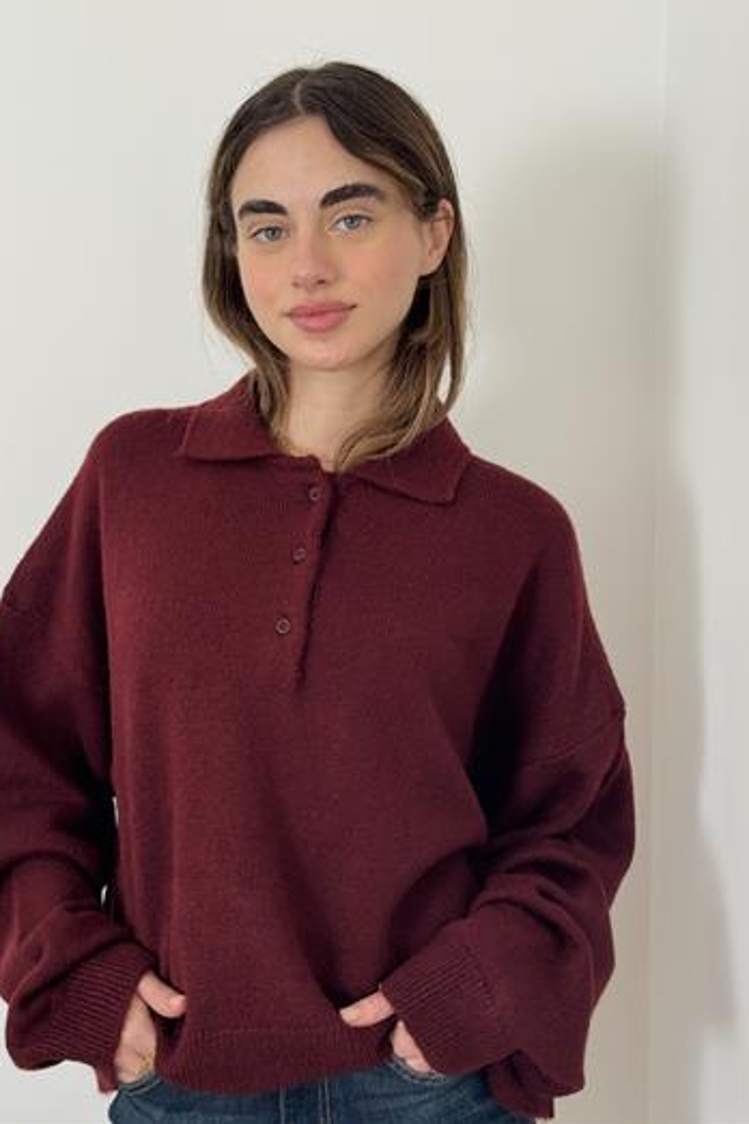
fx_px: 1592
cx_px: 342
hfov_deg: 26.5
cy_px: 554
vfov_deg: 38.9
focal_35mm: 51
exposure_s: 1/95
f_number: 1.78
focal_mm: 6.76
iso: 100
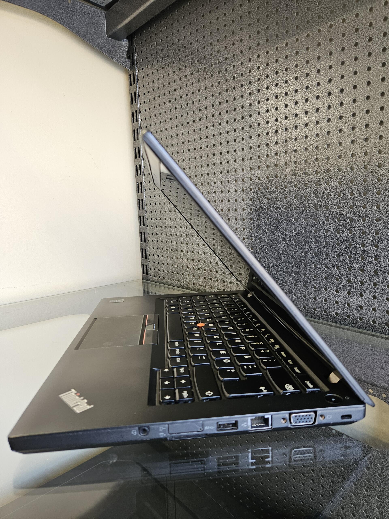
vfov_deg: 73.9
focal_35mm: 23
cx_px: 194
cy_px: 260
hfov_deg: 58.9
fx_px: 345
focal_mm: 5.4
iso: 320
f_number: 1.8
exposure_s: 1/100
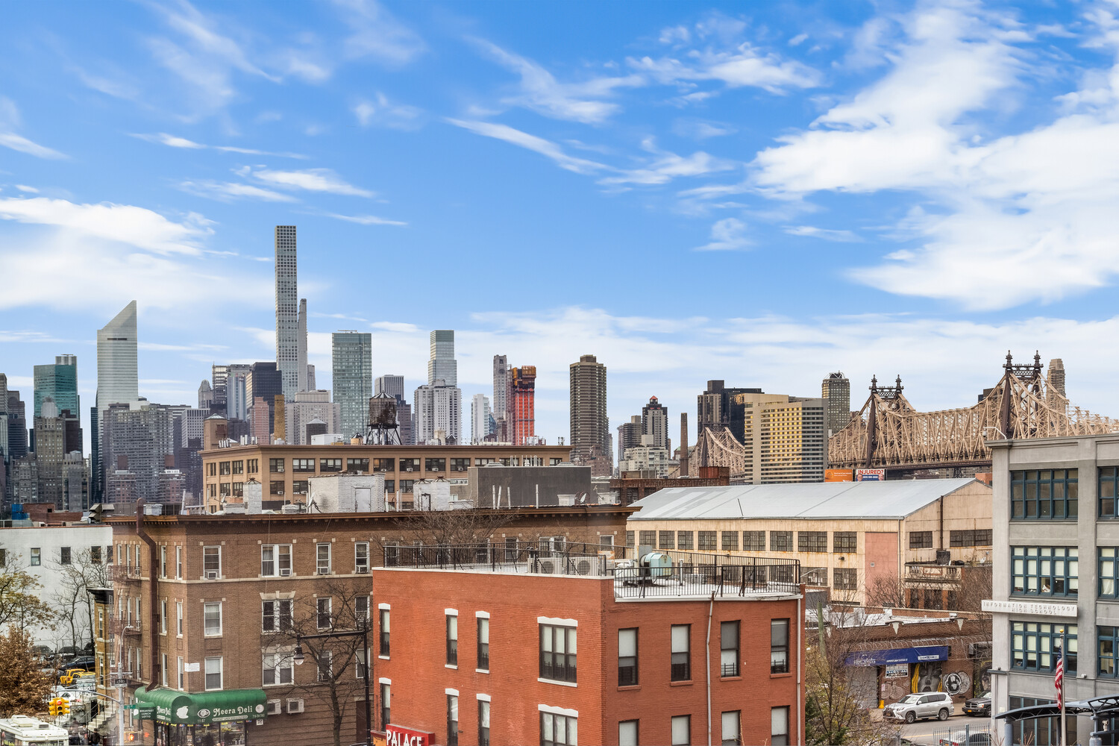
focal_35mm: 53
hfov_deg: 37.5
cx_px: 560
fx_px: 1647
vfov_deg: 25.5
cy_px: 373
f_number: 14
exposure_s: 1/10
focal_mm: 53
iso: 500
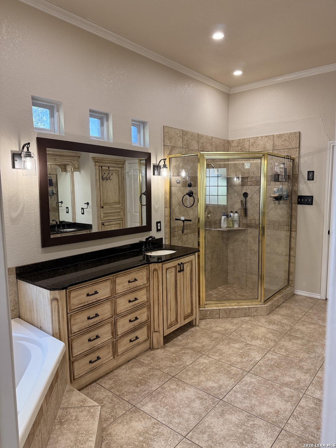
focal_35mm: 24
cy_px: 224
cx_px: 168
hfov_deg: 56.8
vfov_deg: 71.6
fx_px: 311
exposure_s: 1/120
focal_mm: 6.76
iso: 200
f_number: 1.78
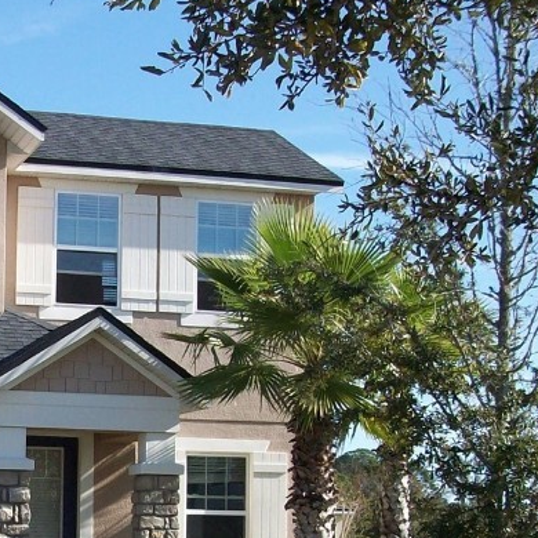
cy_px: 268
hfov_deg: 21.5
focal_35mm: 79
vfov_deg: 21.9
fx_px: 1389
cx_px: 73
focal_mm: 5.7
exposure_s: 1/719
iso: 64
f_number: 2.8
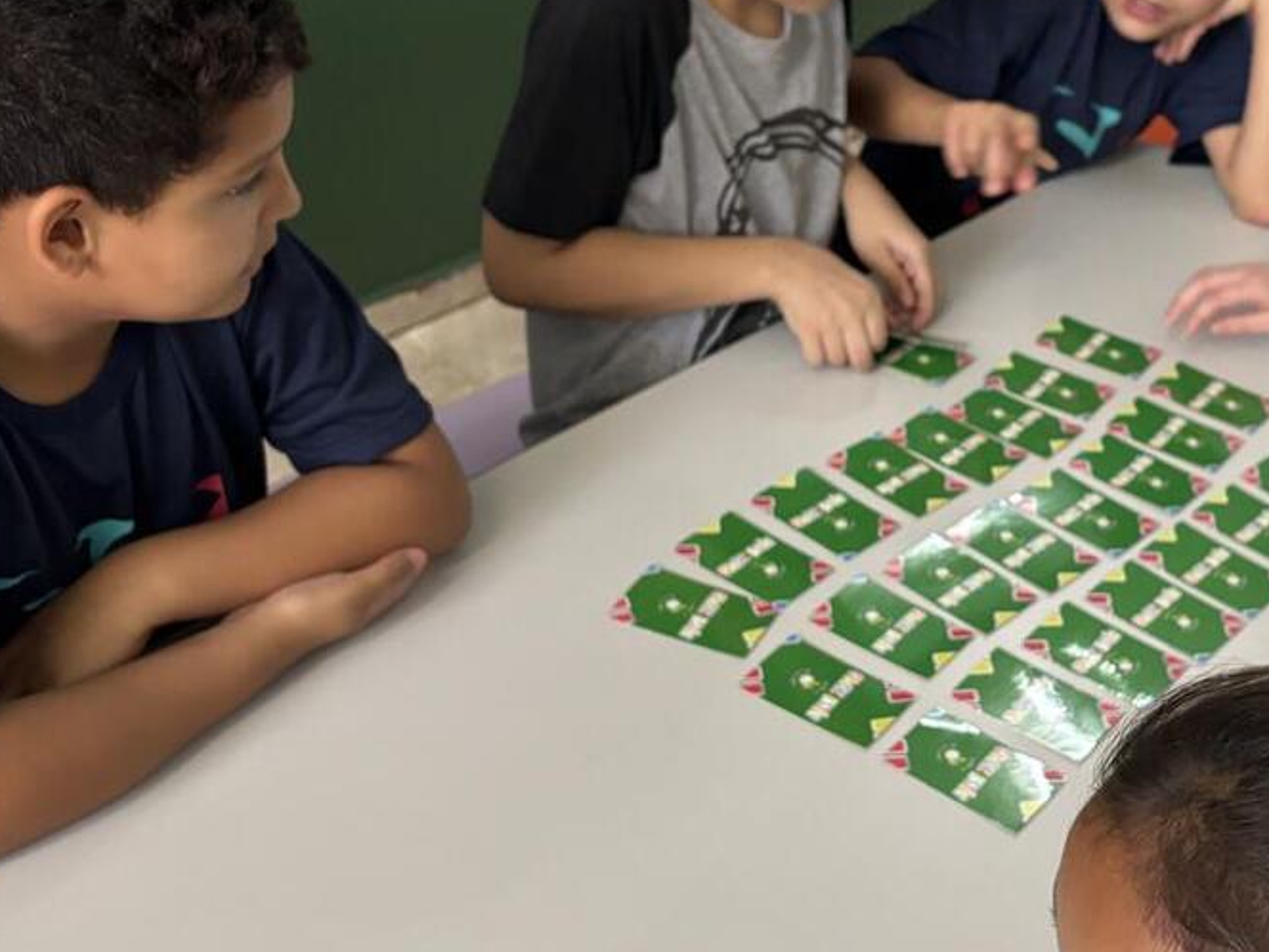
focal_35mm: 47
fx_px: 1723
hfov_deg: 39.0
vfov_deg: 30.9
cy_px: 468
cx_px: 1000
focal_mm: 5.96
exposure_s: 1/60
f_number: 1.6
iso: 500
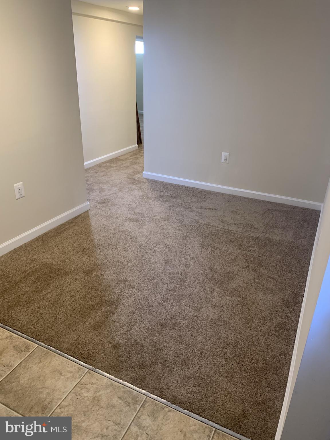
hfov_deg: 53.1
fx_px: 330
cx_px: 165
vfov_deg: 67.3
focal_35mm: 26
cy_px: 220
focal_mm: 4.25
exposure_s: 1/60
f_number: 1.8
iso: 200
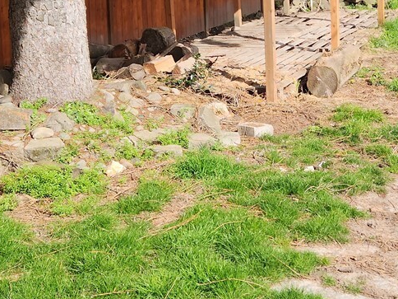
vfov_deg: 19.0
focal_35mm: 76
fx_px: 874
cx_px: 320
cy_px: 18
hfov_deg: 25.2
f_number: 1.8
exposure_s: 1/807
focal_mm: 5.4
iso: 20
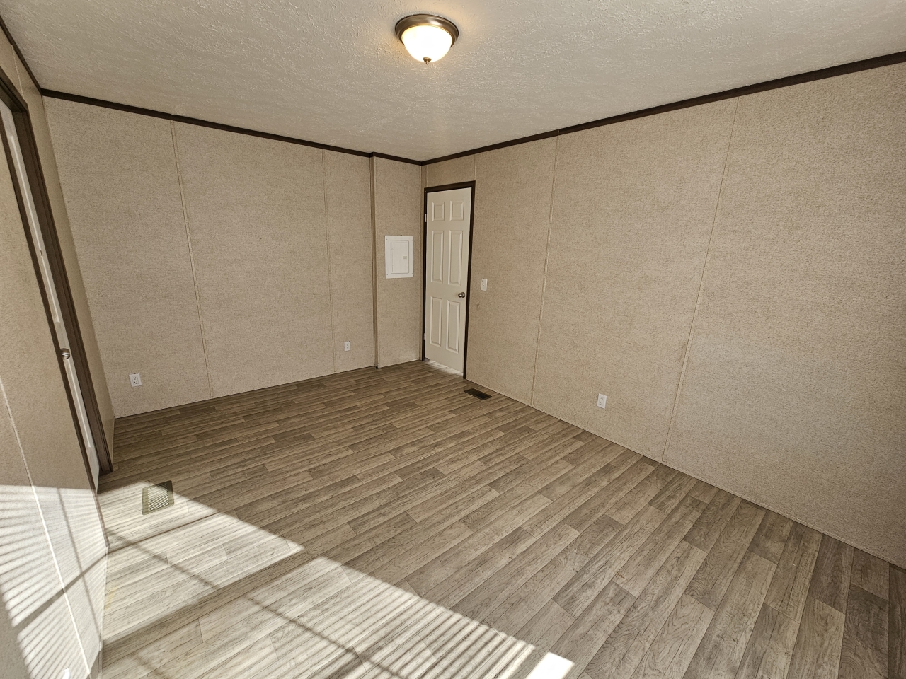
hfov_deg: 106.2
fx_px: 340
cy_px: 340
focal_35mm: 13
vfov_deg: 89.9
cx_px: 453
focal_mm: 2.2
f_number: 2.2
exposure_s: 1/120
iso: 64
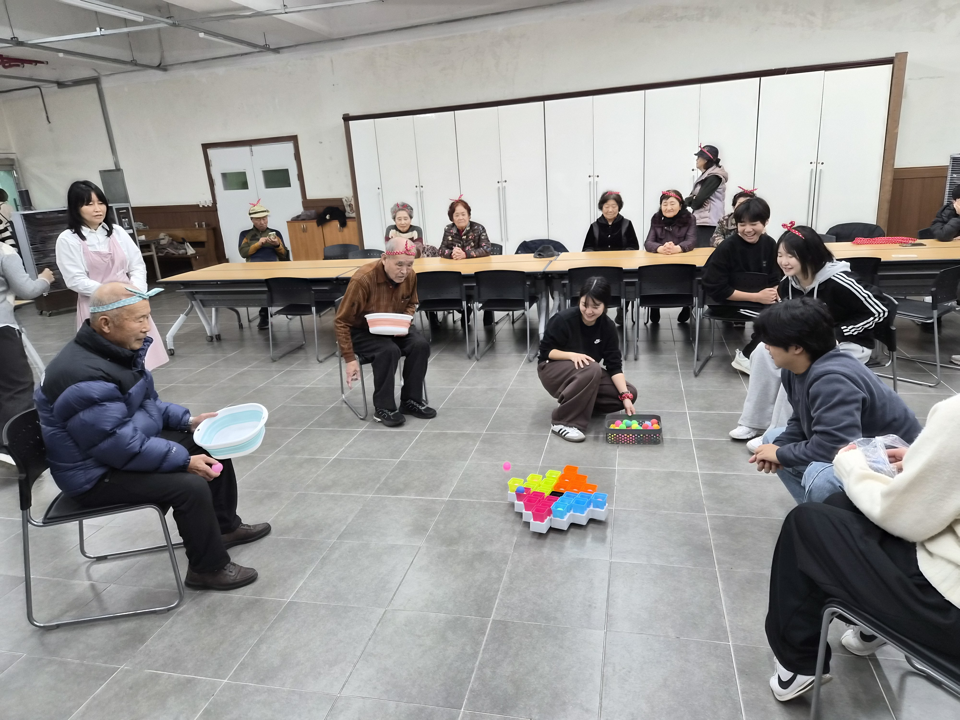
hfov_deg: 73.9
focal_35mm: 23
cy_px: 360
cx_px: 480
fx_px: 638
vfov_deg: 58.9
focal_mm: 5.4
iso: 200
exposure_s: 1/120
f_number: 1.8
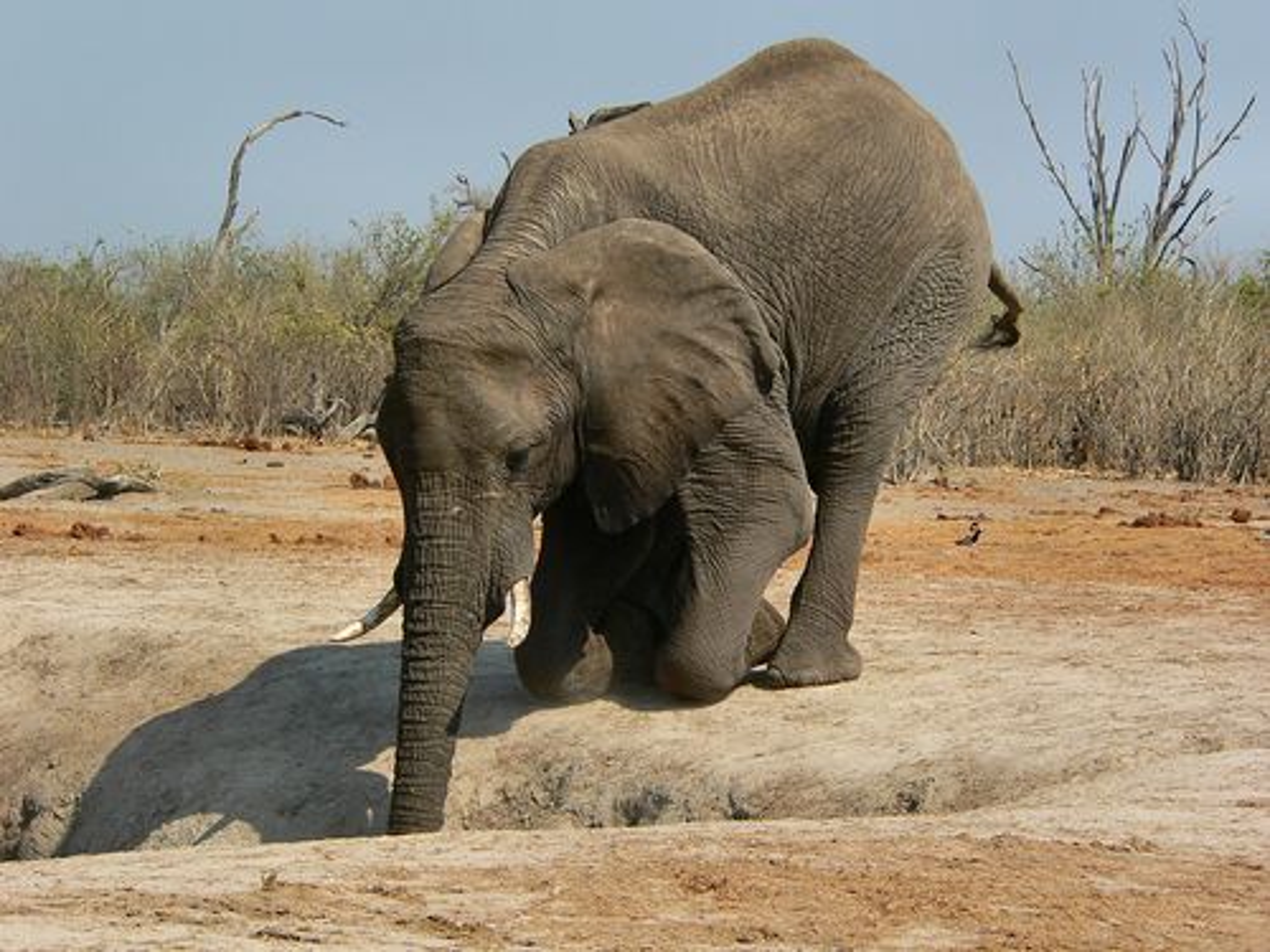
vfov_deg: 6.6
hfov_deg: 8.8
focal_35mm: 224
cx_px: 635
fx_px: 8218
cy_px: 476
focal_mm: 37.3
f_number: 5.2
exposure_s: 1/500
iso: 80
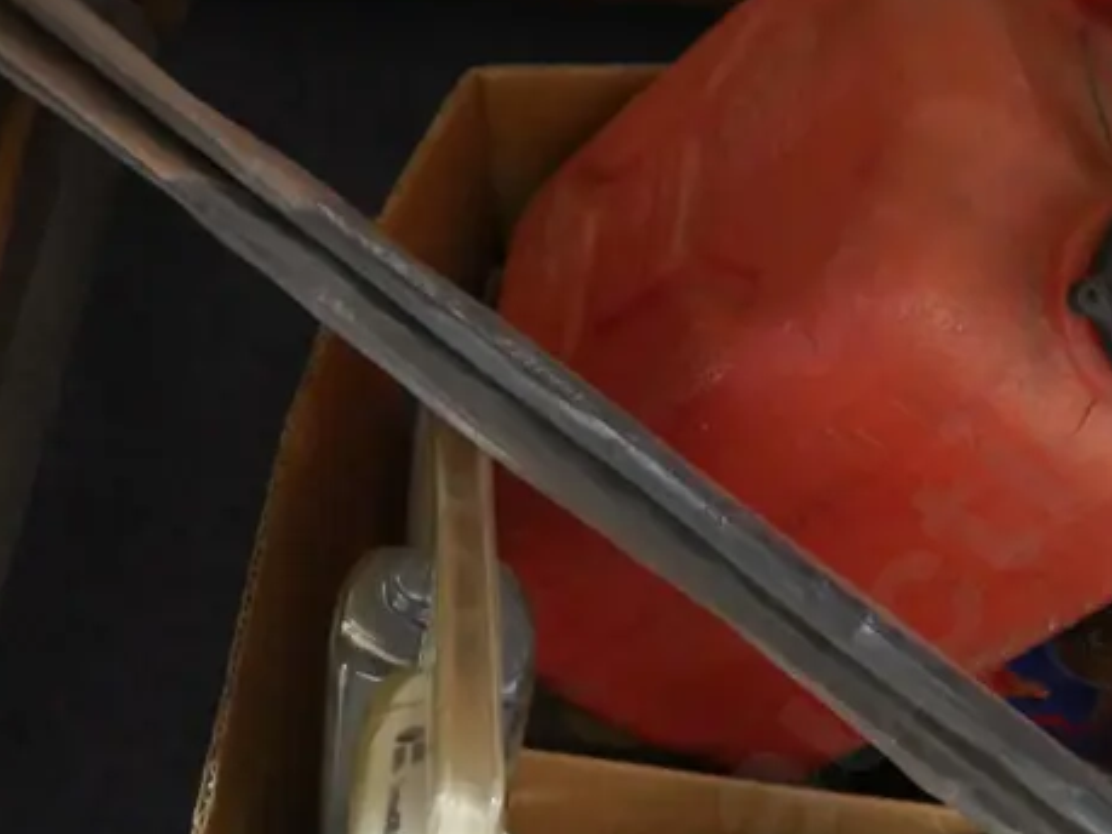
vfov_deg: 21.6
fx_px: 2152
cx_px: 861
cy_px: 691
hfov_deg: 28.5
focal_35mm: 67
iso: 3200
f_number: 3.6
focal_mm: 15
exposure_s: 1/30
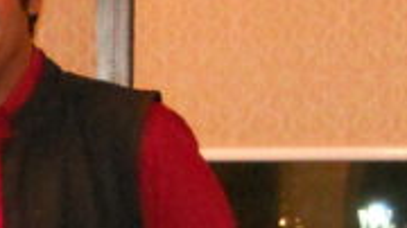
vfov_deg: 4.7
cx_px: -373
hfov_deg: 8.1
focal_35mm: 254
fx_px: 2740
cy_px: 517
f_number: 3.1
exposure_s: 1/30
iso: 500
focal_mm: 6.72
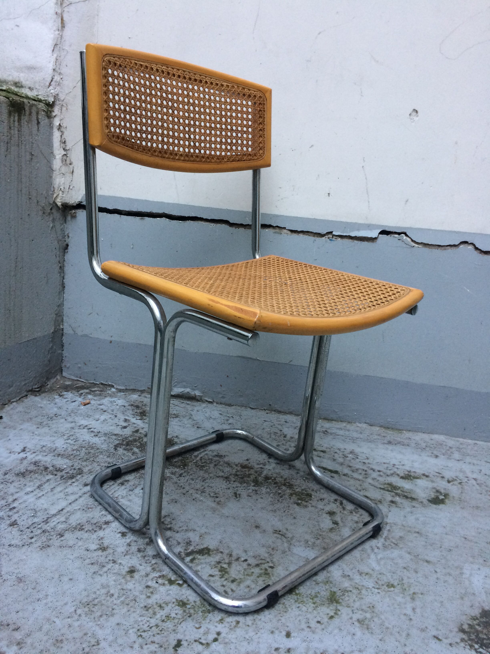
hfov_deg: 48.2
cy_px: 327
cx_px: 245
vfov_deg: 61.7
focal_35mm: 29
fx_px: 547
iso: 125
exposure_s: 1/33
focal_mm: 4.15
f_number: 2.2
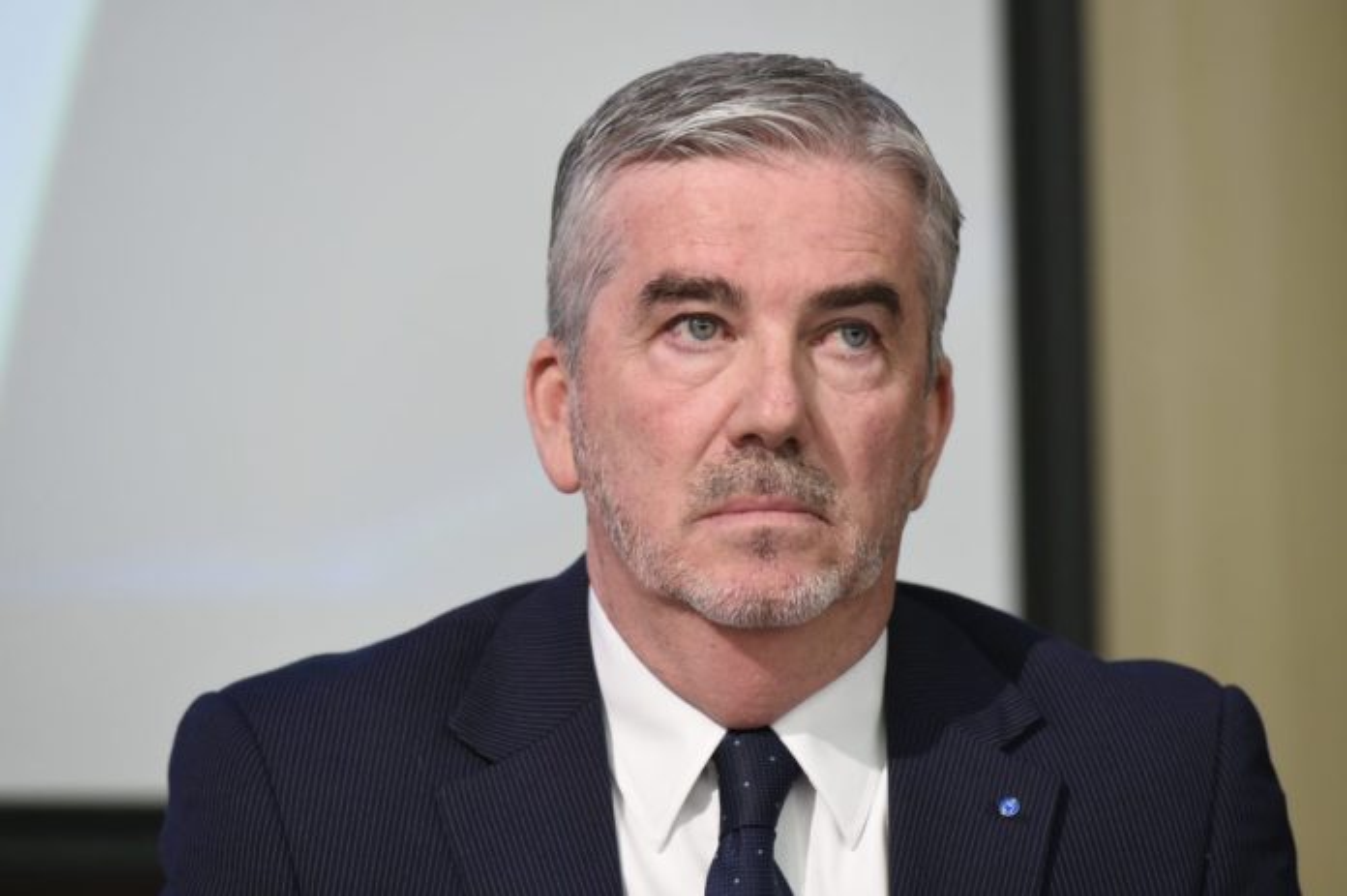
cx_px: 674
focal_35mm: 200
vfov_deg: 6.9
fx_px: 7478
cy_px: 448
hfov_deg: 10.3
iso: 2500
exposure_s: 1/160
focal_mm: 200
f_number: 5.6
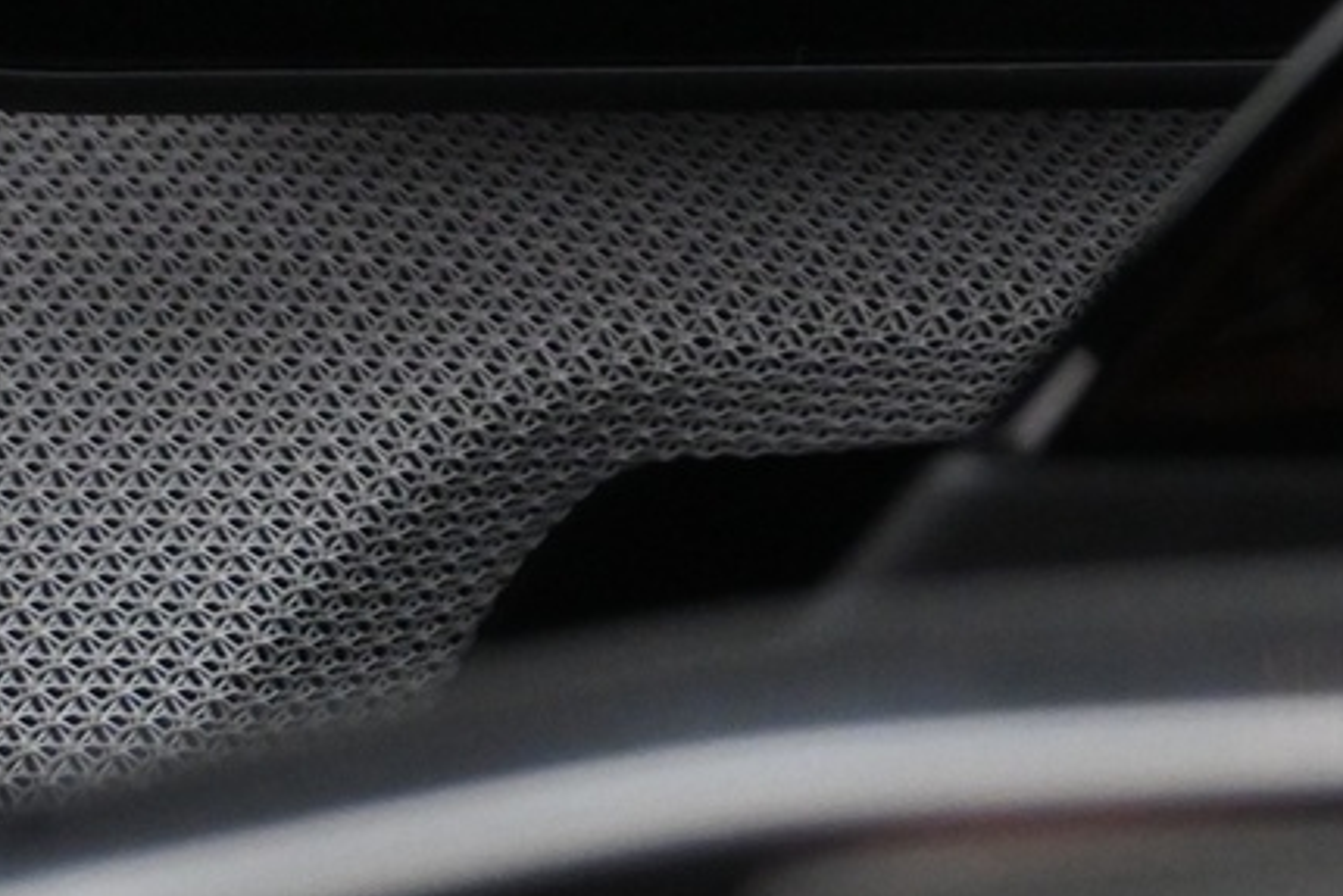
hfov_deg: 13.2
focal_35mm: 147
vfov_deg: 9.0
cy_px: -687
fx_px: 5485
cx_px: 2039
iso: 2500
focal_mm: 26
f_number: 4.5
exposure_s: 1/40
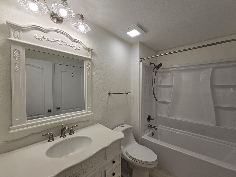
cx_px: 119
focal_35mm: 14
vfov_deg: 85.7
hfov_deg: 102.1
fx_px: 95
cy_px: 89
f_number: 2.2
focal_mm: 2.2
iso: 50
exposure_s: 1/120
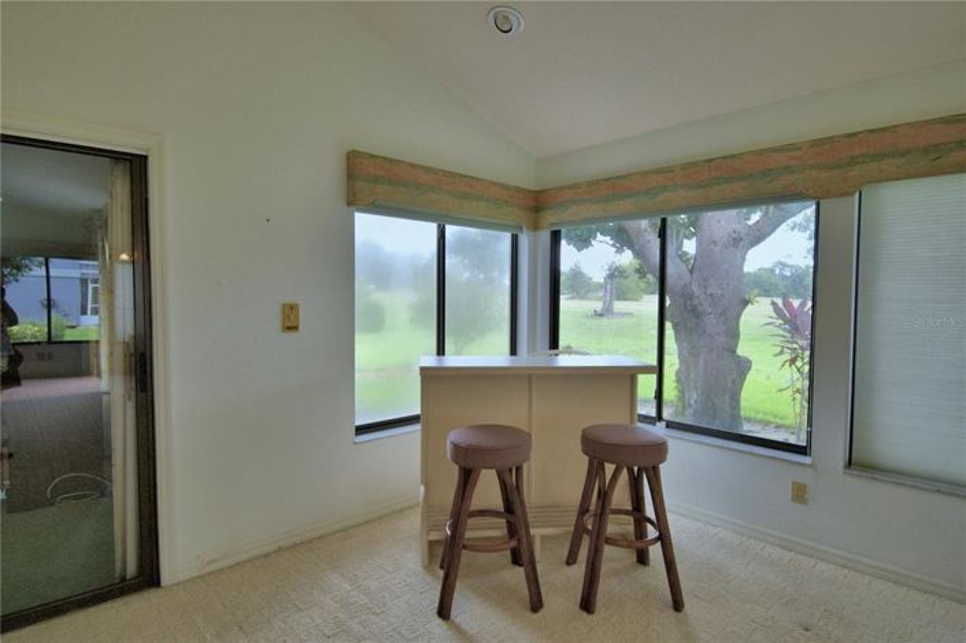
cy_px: 322
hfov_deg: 86.9
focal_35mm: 19
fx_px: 509
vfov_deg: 64.5
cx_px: 483
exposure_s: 1/200
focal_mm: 13
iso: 200
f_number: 4.8
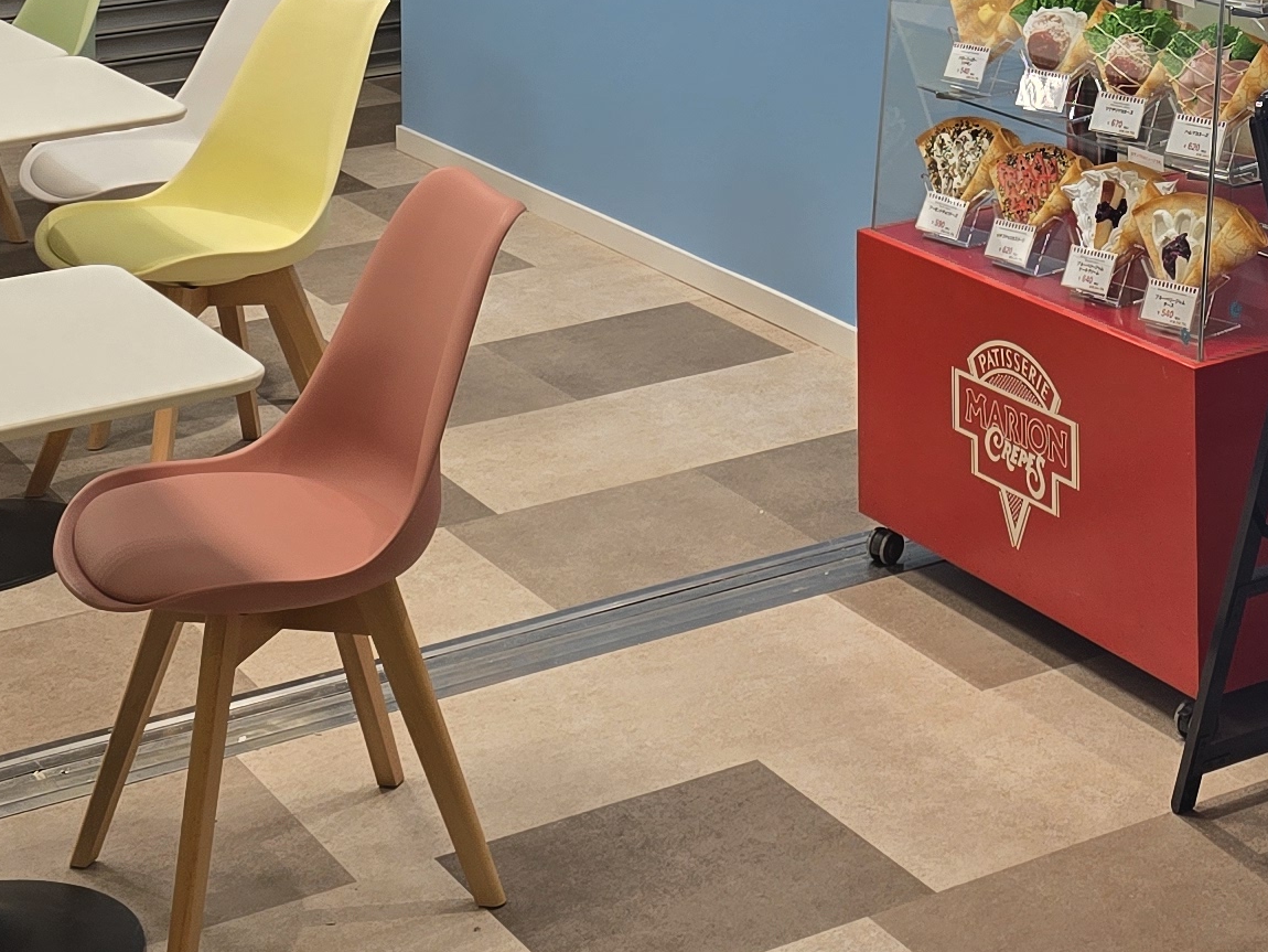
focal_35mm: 80
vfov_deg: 16.8
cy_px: -459
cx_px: 1120
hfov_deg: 23.8
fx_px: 2931
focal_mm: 6.3
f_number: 1.7
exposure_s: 1/100
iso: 32
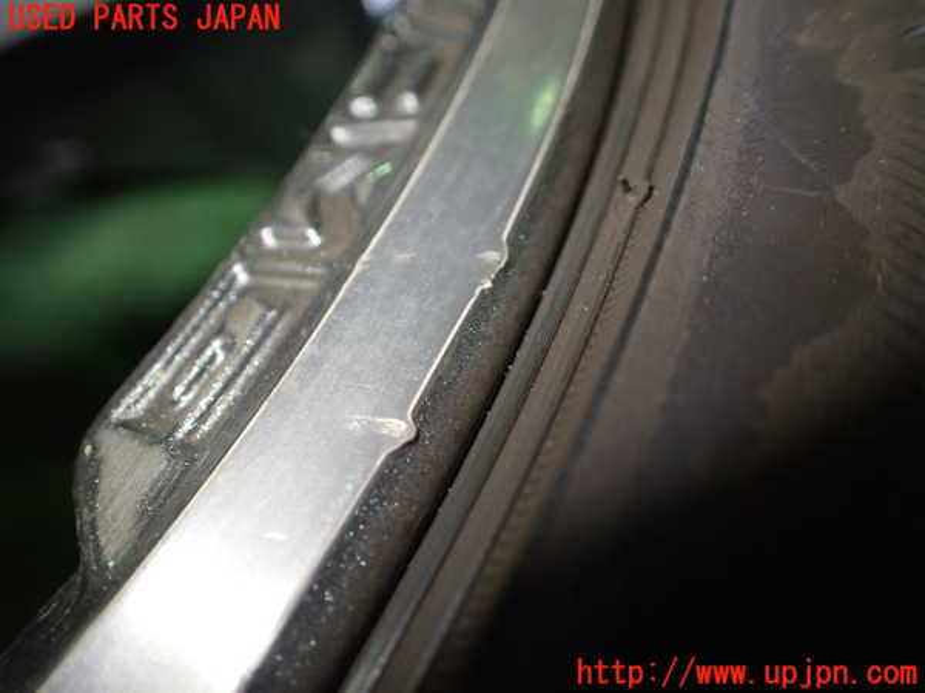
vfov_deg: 46.8
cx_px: 462
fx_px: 802
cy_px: 346
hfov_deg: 60.0
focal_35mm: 30
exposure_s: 1/125
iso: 400
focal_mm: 5.4
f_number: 2.3
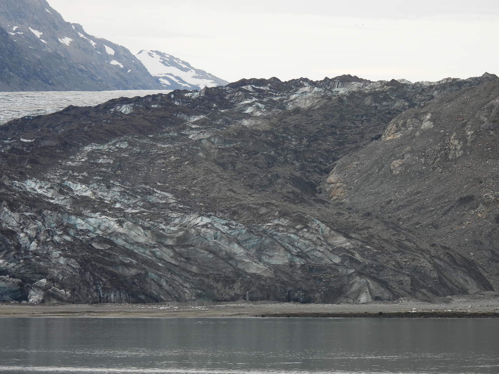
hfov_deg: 8.2
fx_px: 3460
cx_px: 250
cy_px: 187
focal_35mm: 240
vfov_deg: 6.2
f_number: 4.5
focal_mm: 42.8
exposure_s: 1/400
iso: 100
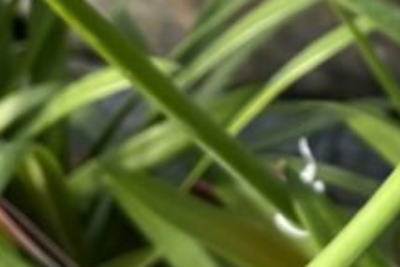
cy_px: -158
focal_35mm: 128
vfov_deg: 10.3
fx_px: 1422
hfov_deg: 15.3
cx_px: 520
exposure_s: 1/1623
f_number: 1.6
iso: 50
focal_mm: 5.1
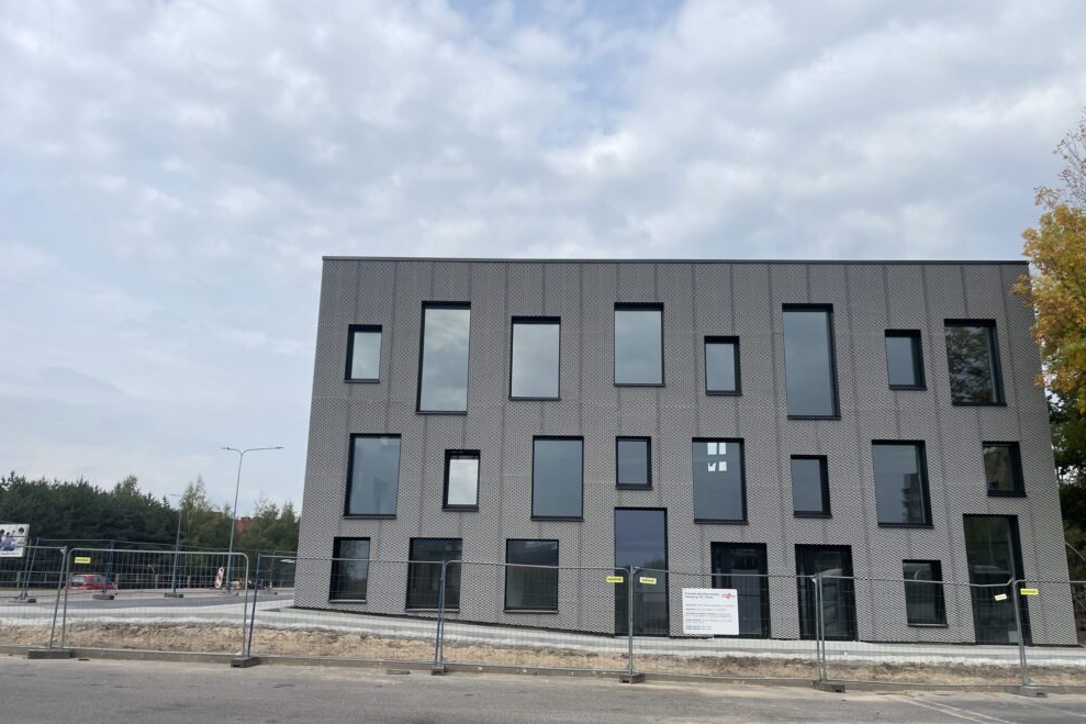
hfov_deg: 65.5
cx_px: 559
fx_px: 844
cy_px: 408
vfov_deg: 46.3
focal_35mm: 28
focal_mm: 4.2
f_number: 1.6
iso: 32
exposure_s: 1/3040
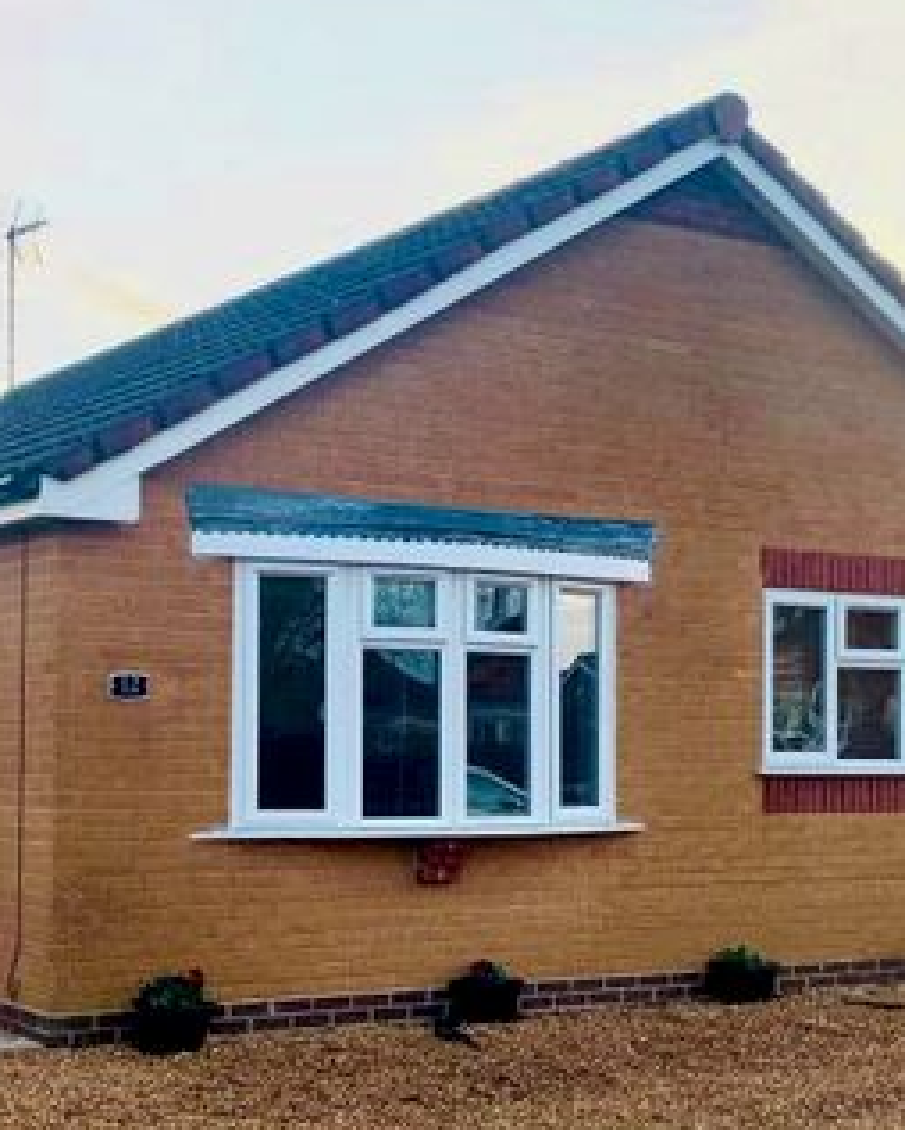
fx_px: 1873
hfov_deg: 27.1
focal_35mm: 56
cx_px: 360
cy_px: 725
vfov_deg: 33.3
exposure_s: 1/141
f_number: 1.8
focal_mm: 4.25
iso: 25
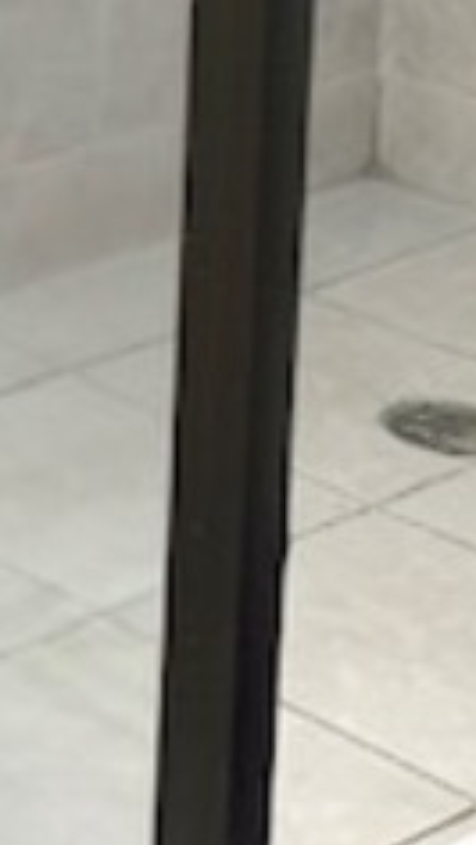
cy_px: -344
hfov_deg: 8.8
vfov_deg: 15.7
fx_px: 2868
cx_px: -583
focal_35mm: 128
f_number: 1.8
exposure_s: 1/60
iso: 250
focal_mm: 4.25
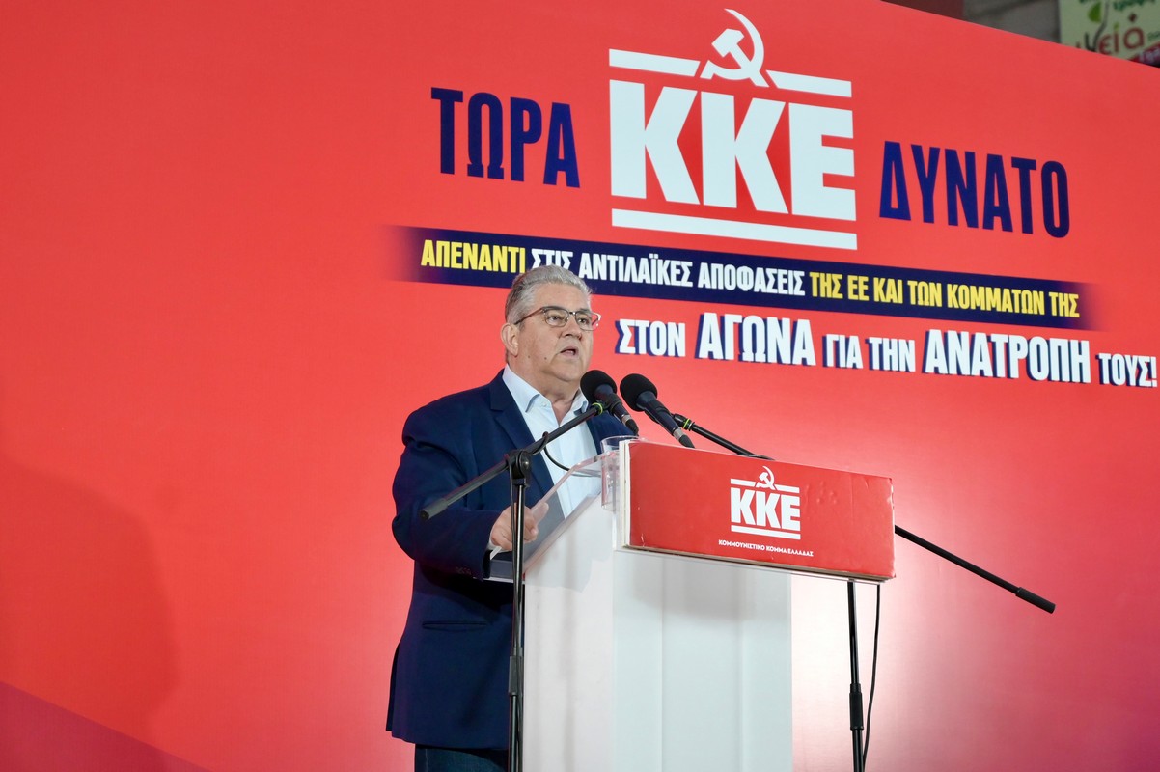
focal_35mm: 70
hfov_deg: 28.9
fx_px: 2254
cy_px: 386
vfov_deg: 19.4
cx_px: 580
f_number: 4
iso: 3200
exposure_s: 1/800
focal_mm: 70
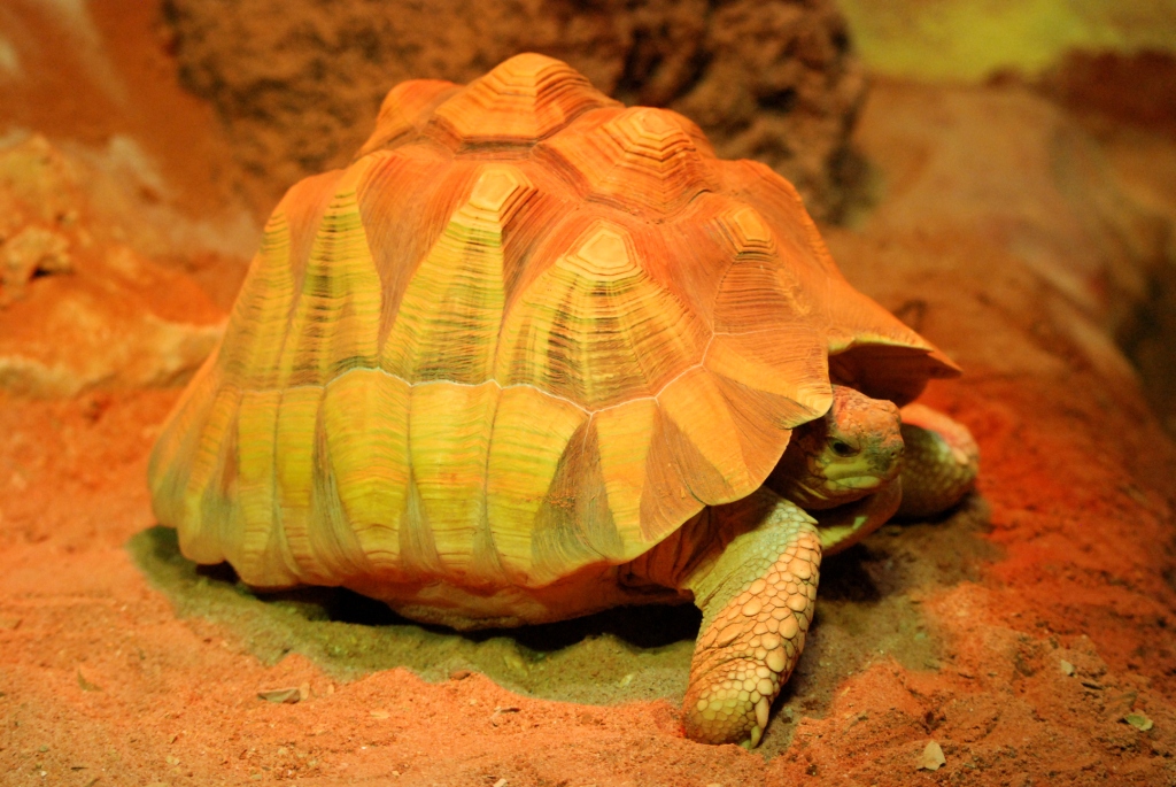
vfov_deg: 13.1
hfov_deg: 19.4
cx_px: 588
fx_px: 3433
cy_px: 394
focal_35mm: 105
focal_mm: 70
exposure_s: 1/250
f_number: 4
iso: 1600
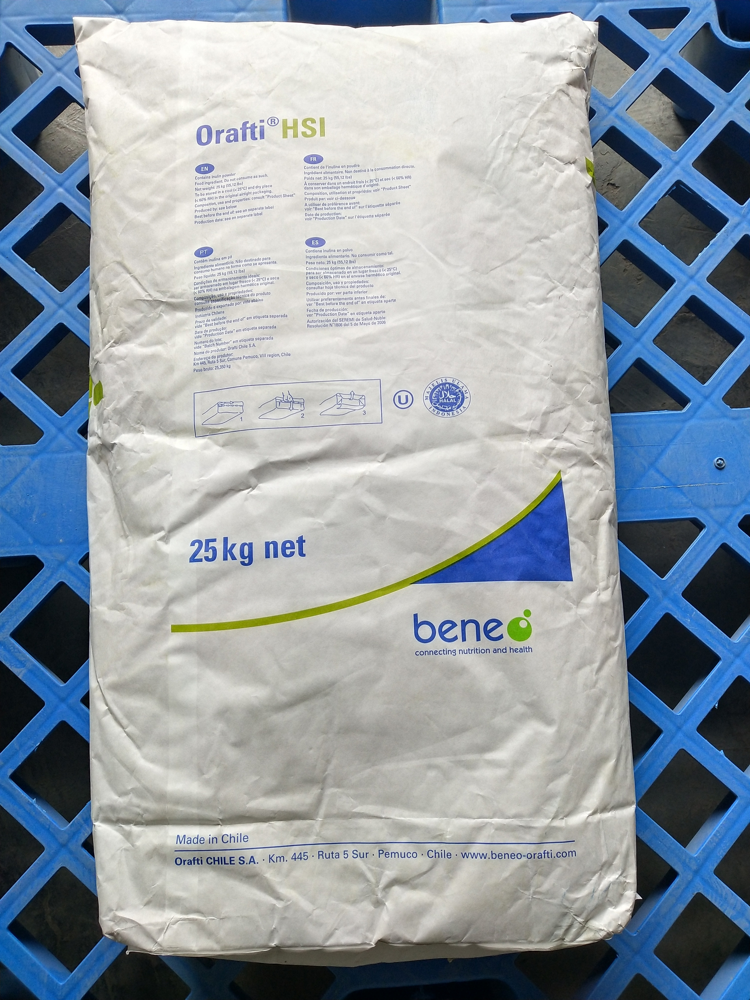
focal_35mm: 30
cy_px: 500
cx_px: 375
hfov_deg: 46.8
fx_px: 867
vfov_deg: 60.0
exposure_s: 1/396
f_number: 1.8
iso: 50
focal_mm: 3.95
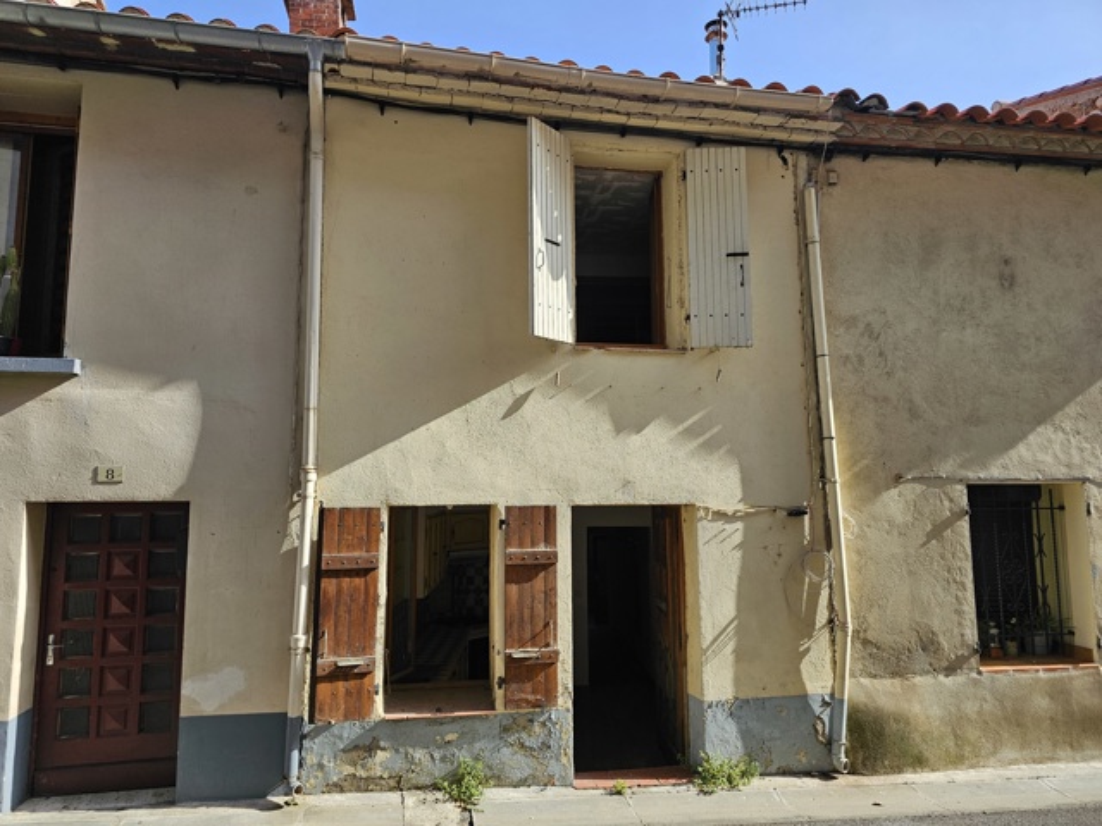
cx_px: 551
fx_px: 732
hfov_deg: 73.9
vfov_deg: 58.9
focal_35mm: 23
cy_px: 413
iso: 20
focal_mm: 6.3
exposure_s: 1/441
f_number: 1.7
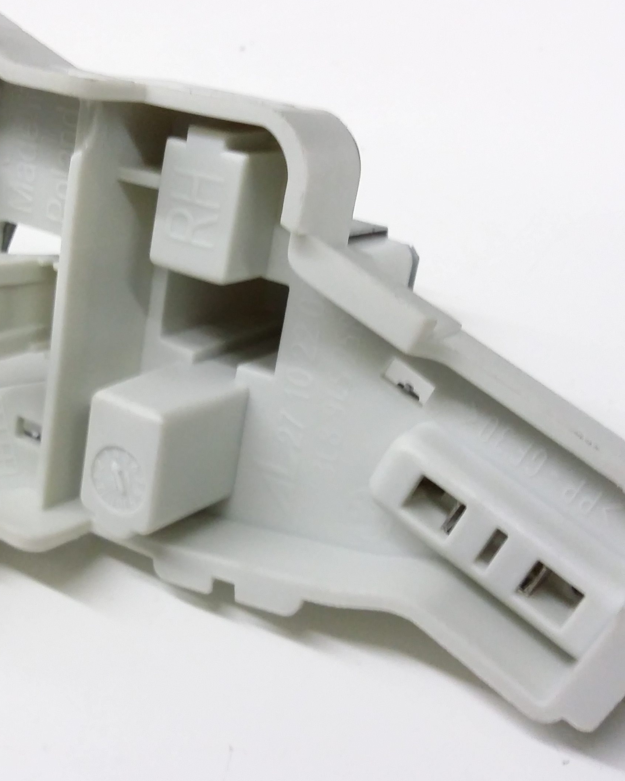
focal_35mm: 48
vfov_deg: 38.8
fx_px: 1110
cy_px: 392
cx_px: 166
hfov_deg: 31.0
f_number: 2.4
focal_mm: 3.4
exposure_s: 1/15
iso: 200
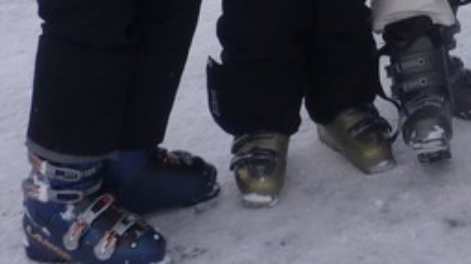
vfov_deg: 8.9
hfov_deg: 16.0
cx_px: 617
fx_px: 1585
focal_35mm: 127
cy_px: -275
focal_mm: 5.2
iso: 80
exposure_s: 1/320
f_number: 3.3
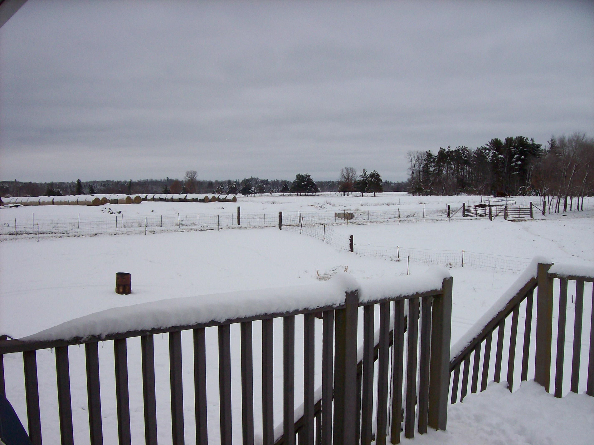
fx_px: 618
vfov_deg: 39.6
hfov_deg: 51.4
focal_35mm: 36
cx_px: 297
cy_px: 222
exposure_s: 1/1401
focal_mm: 6
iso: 80
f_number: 4.8
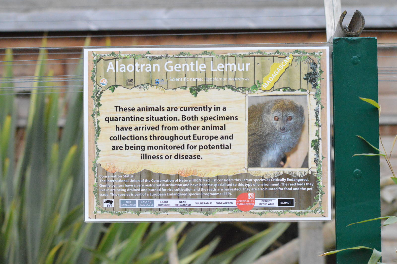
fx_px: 1157
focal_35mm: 105
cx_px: 198
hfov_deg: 19.5
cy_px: 132
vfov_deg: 13.0
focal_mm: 70
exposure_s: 1/4000
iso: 6400
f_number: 7.1
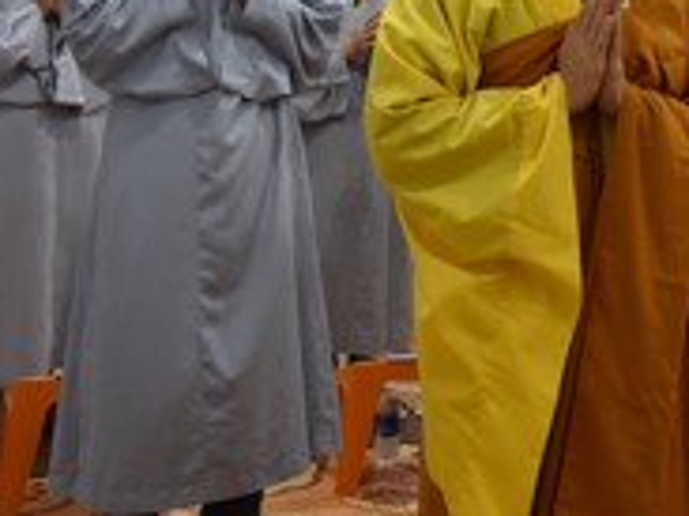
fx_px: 1631
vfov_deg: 17.7
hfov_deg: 23.1
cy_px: 60
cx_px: 655
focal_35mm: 82
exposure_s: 1/125
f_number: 5.6
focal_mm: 24
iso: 1600
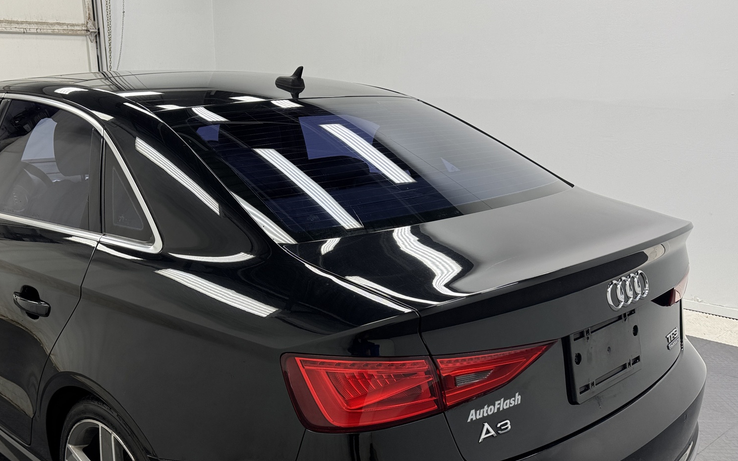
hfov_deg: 54.8
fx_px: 704
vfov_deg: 35.5
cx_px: 282
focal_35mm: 35
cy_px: 345
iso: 80
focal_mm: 6.76
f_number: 1.78
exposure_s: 1/658
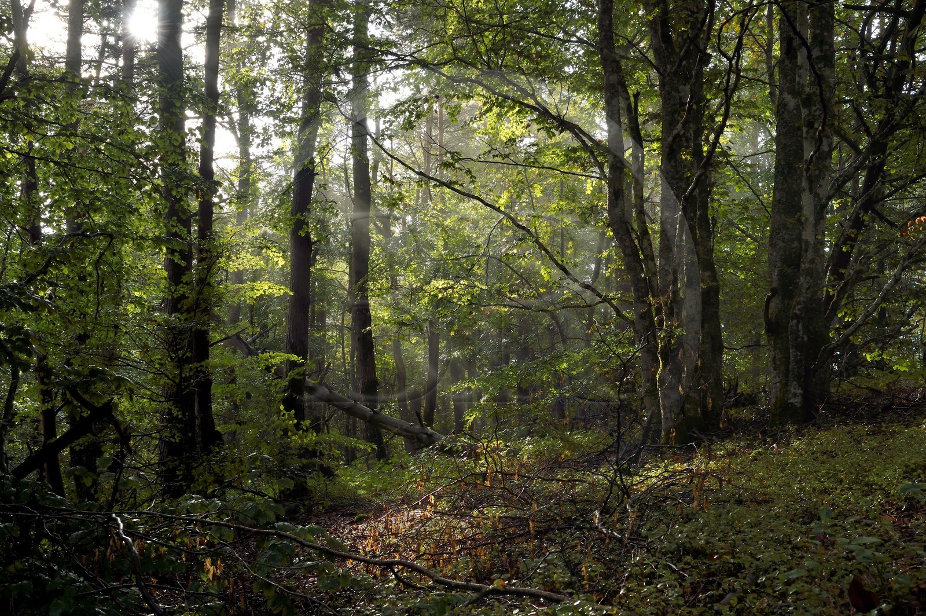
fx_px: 1157
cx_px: 463
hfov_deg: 43.6
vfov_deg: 29.8
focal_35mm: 45
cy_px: 308
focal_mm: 45
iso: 800
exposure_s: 1/80
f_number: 16
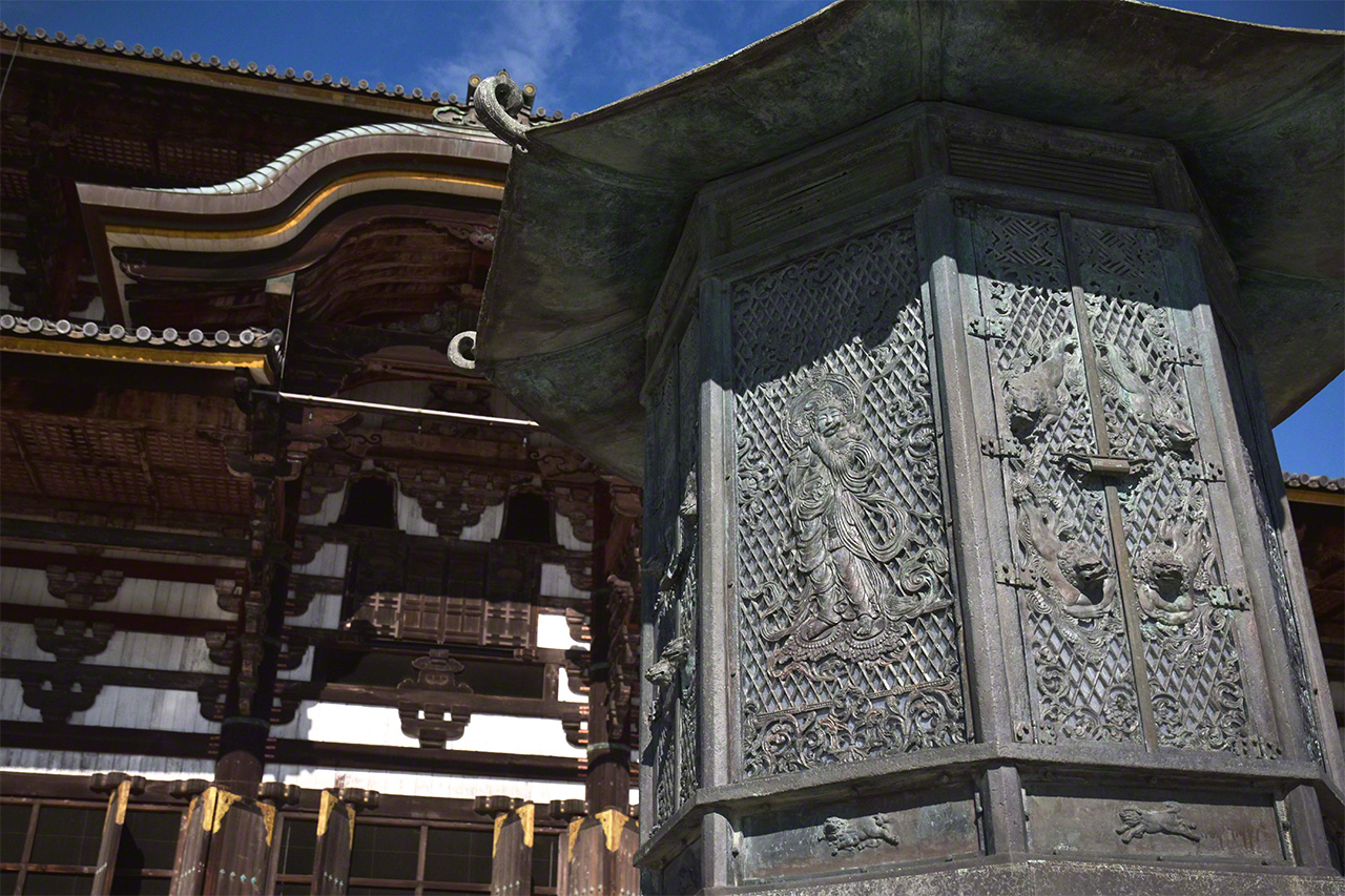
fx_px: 1345
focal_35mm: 36
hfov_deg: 53.1
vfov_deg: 36.9
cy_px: 448
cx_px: 672
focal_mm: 24
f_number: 5.6
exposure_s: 1/3200
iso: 200
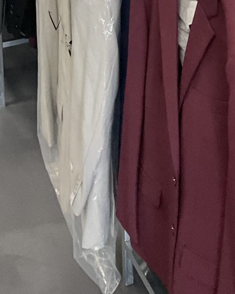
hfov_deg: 17.0
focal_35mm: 90
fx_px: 782
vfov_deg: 18.5
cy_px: -163
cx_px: 185
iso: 100
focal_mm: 3
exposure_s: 1/60
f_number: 1.8
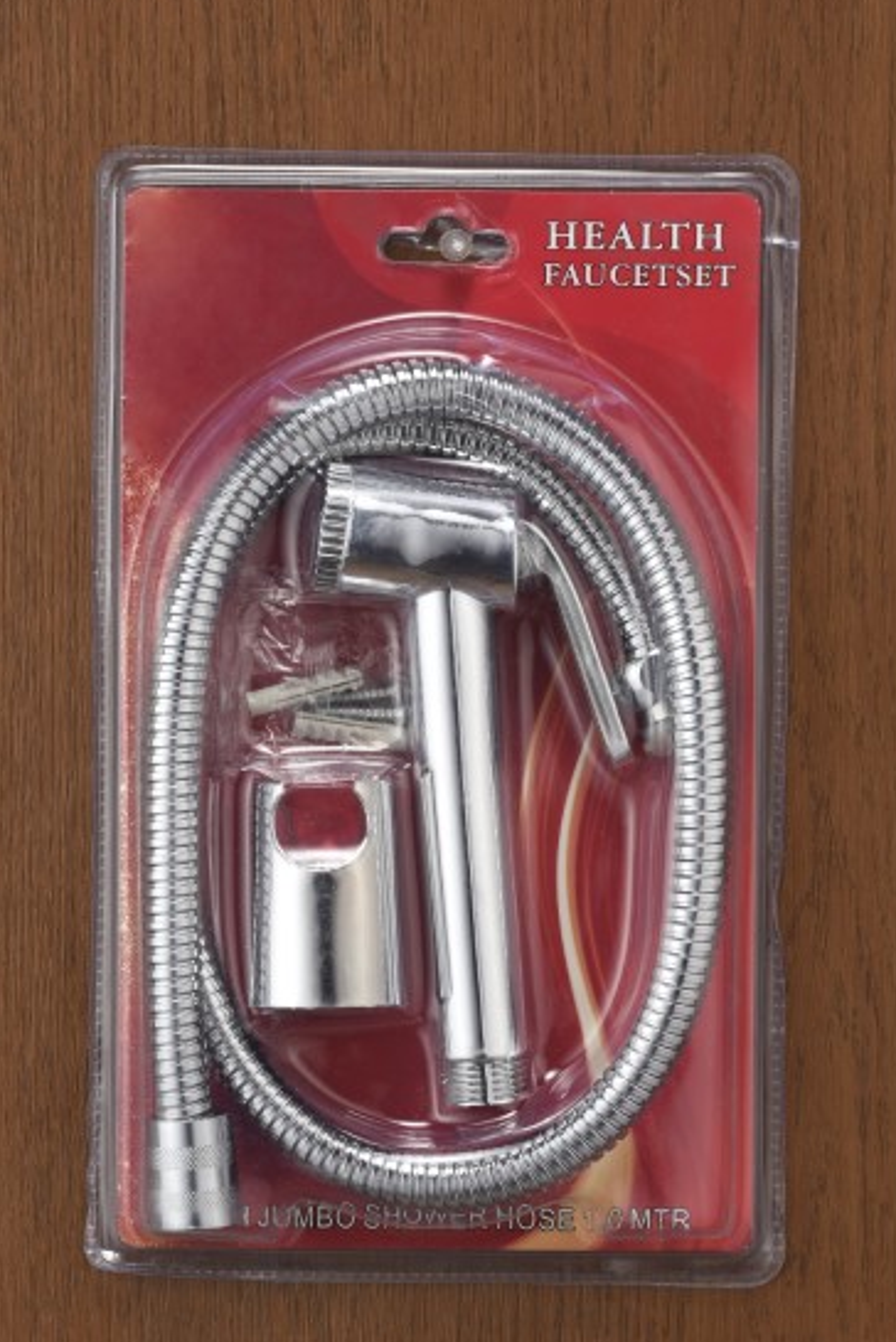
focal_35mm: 187
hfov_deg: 7.4
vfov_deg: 11.0
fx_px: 6972
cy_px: 721
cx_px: 436
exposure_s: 1/30
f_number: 16
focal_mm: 85
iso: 100
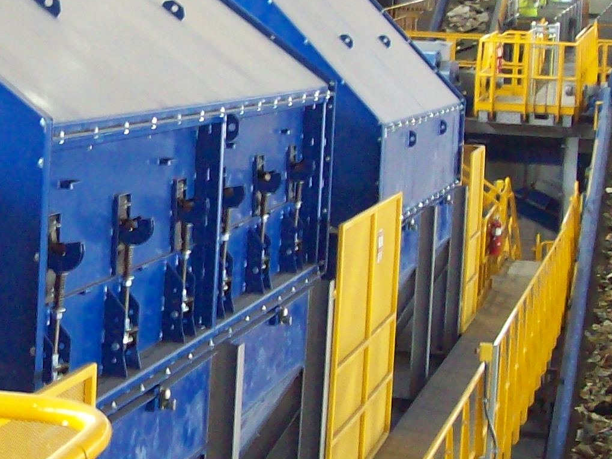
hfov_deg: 17.7
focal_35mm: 108
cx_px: -10
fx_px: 1909
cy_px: 200
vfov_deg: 13.7
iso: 160
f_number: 2.7
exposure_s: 1/28.1
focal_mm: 6
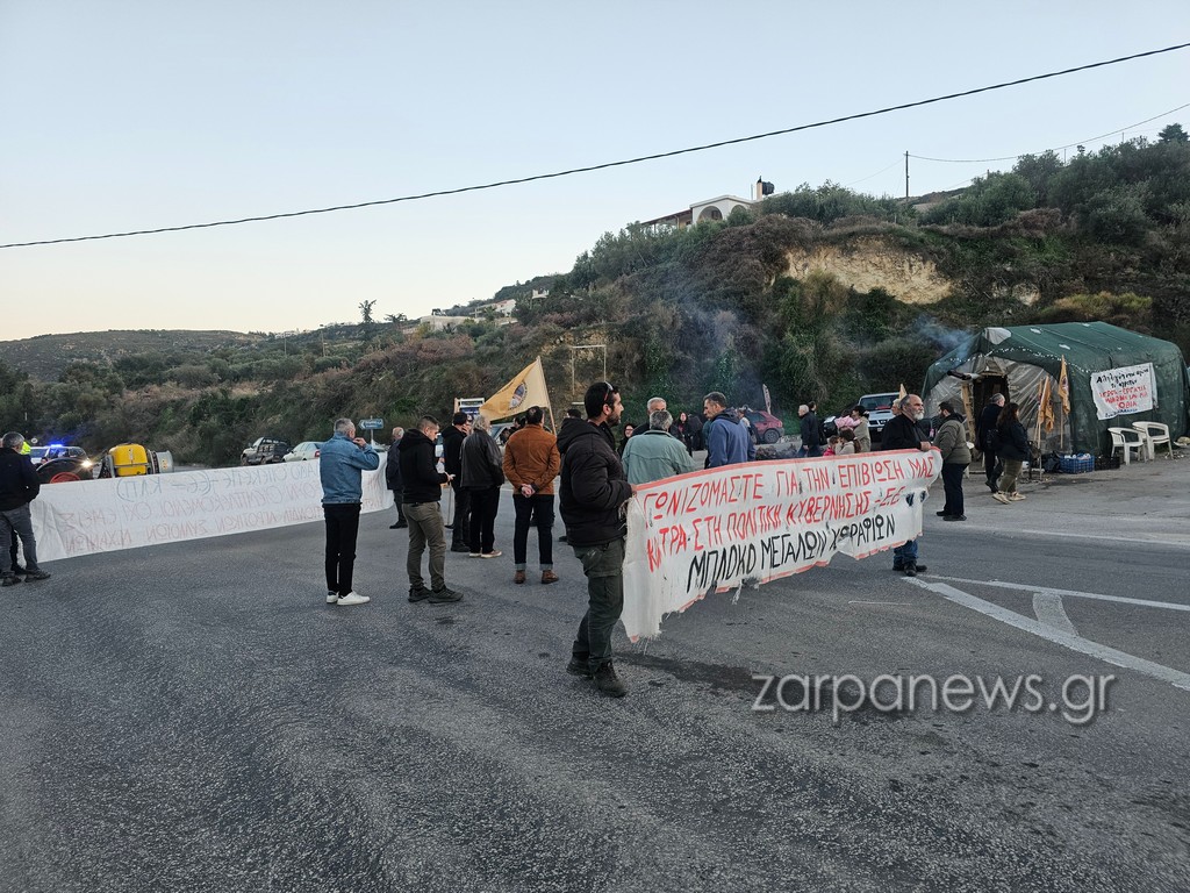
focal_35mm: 23
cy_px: 446
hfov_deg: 73.9
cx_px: 595
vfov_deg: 58.9
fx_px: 791
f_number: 1.7
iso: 100
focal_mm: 6.3
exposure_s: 1/180
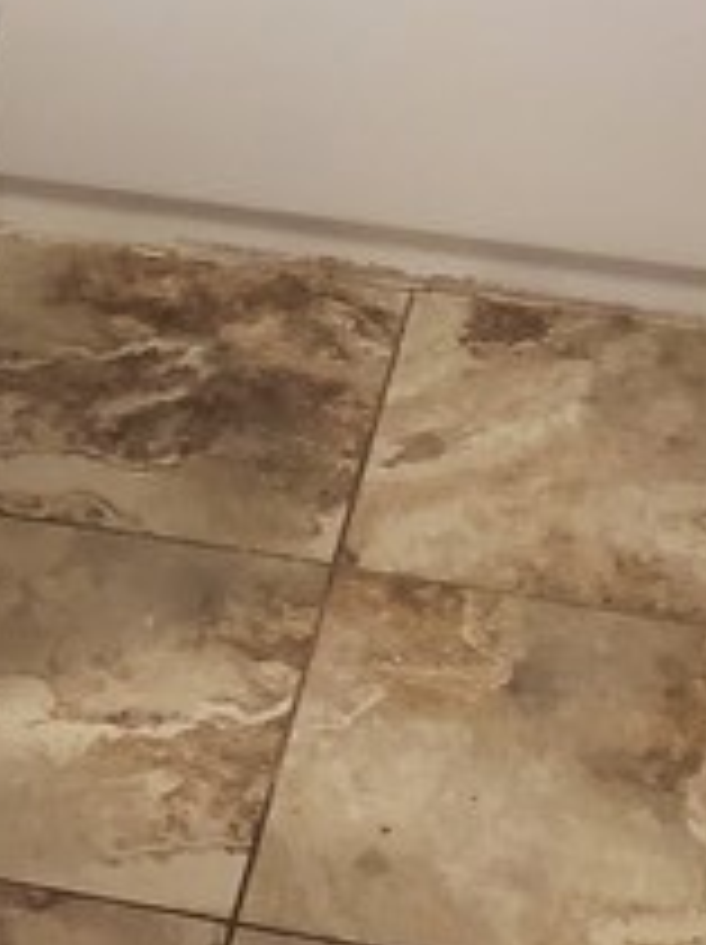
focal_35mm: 127
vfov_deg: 13.6
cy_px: -837
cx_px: 189
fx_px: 3461
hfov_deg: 11.6
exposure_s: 1/60
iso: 200
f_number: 1.5
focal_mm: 4.3
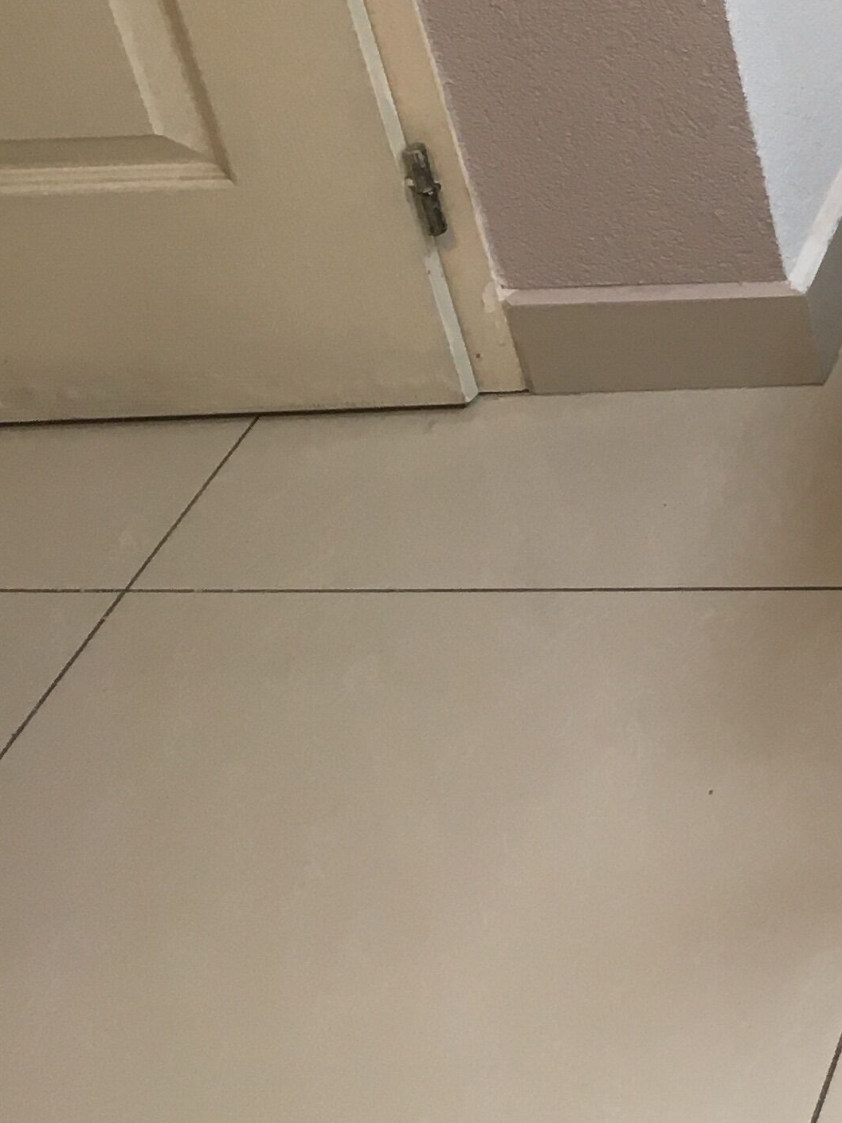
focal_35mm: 83
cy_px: 113
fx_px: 2691
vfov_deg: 23.0
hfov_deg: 15.0
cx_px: 1591
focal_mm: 4.15
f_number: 2.2
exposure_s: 1/33
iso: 64
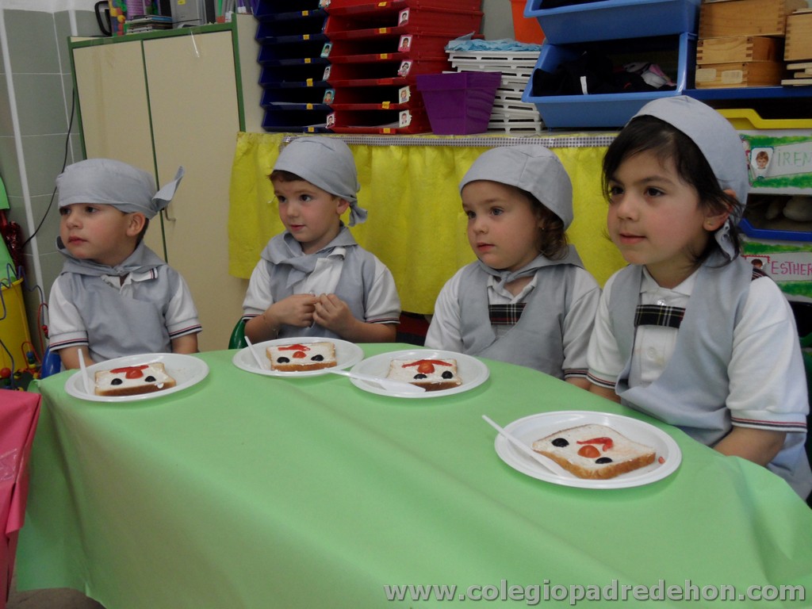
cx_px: 406
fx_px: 751
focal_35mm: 32
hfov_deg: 56.8
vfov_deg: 44.2
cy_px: 304
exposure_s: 1/30
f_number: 3.4
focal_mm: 5.3
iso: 160
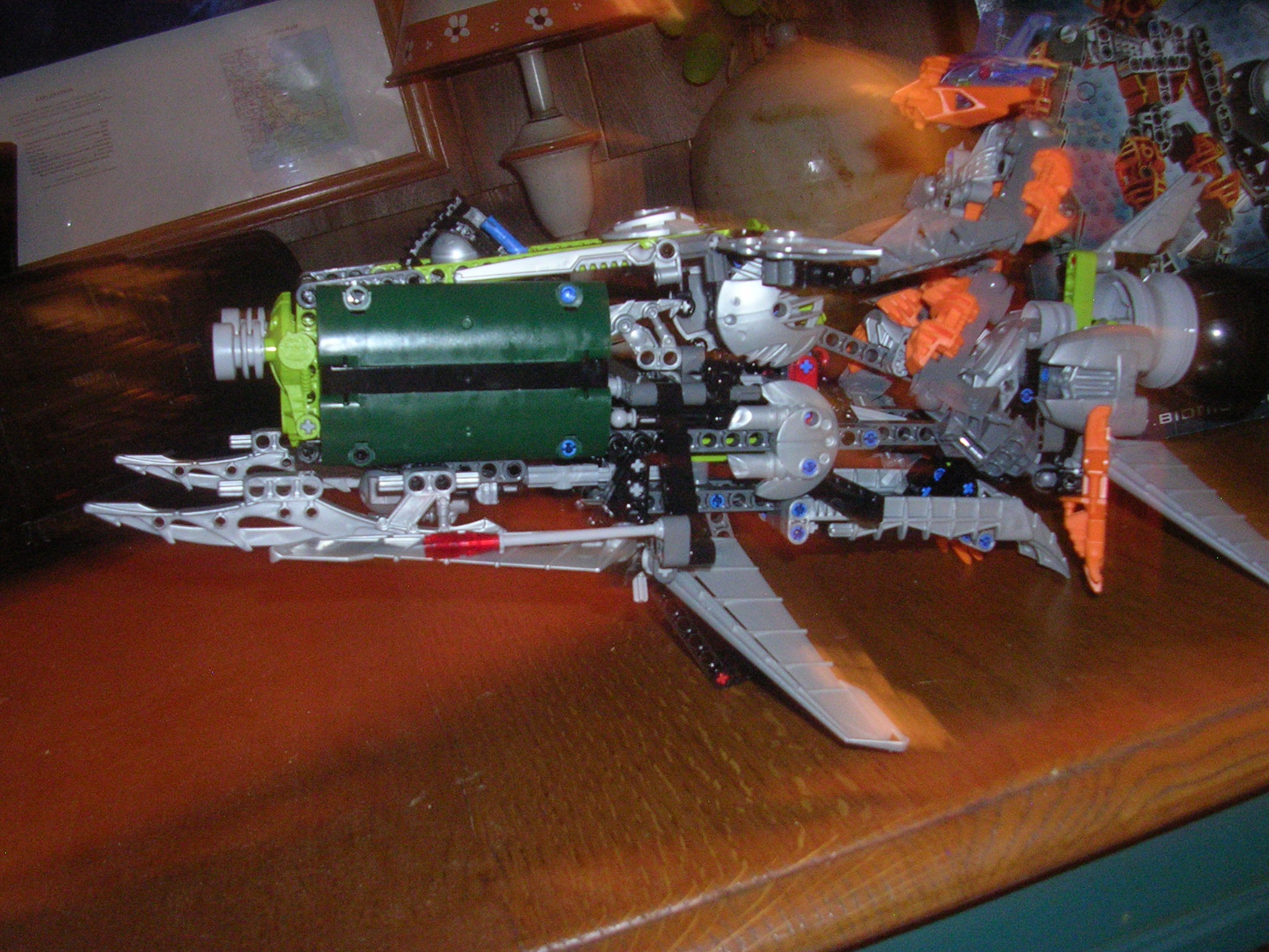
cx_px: 634
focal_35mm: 38
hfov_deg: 49.0
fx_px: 1393
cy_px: 476
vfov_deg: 37.7
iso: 200
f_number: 2.8
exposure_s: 1.5
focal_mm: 5.8
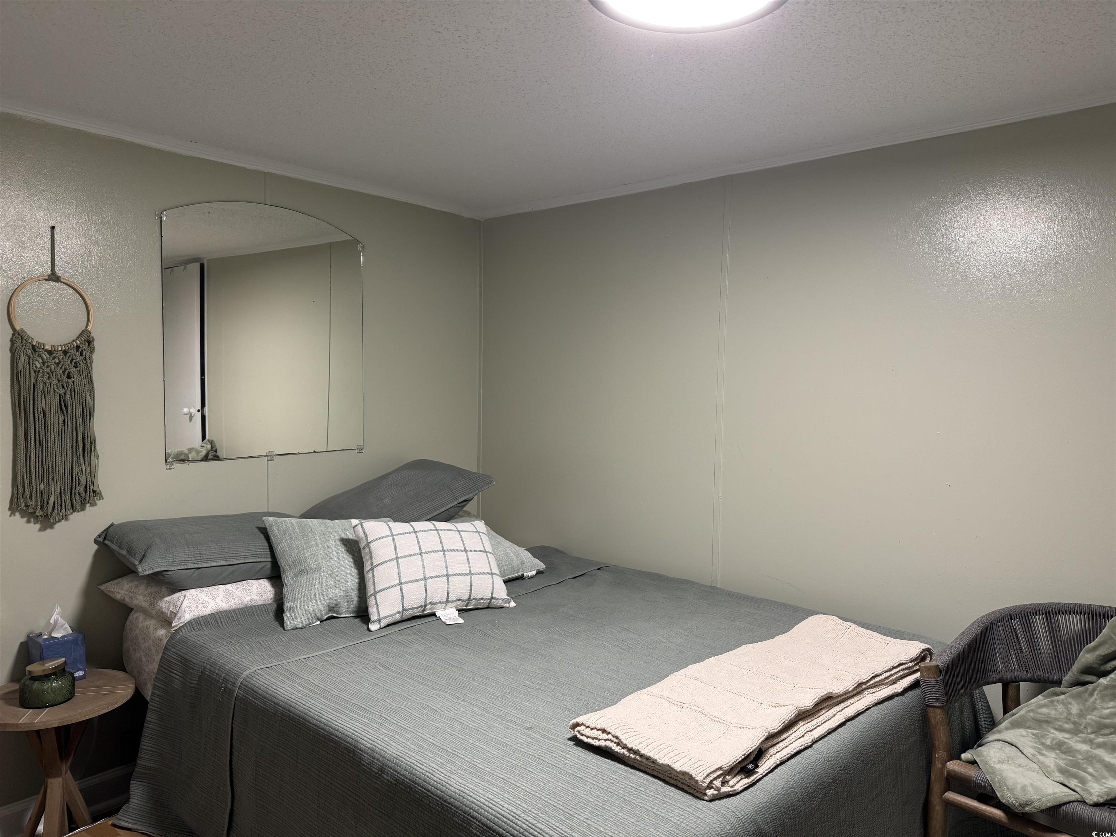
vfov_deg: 56.8
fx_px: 774
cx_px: 558
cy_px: 418
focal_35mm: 24
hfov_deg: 71.6
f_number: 1.78
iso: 160
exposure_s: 1/60
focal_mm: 6.76
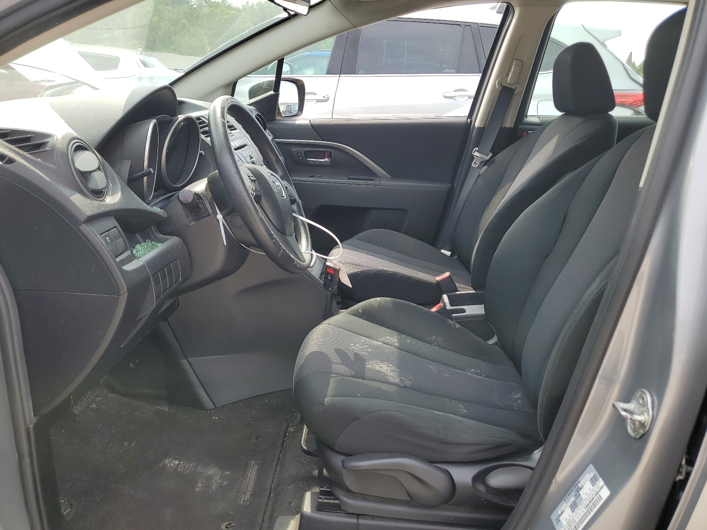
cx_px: 354
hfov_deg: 67.3
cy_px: 265
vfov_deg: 53.1
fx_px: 531
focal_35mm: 26
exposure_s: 1/667
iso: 50
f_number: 1.5
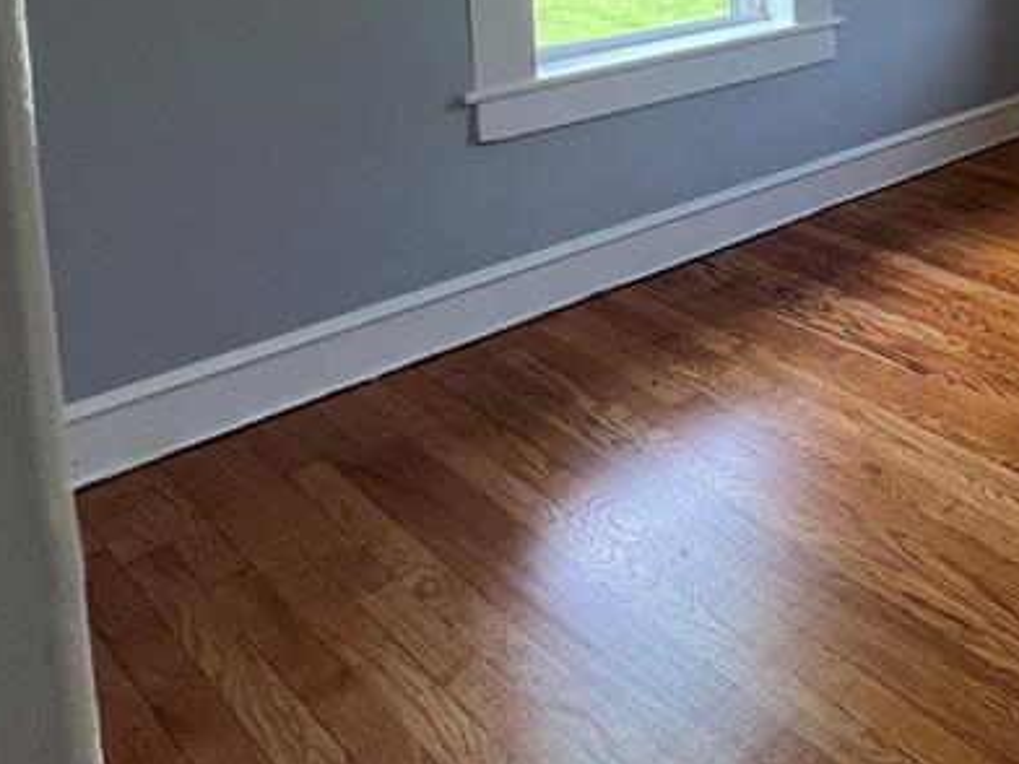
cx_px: 1256
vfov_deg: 35.0
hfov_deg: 38.1
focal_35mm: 34
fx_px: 1001
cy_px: -104
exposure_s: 1/120
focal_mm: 1.57
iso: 100
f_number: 1.8
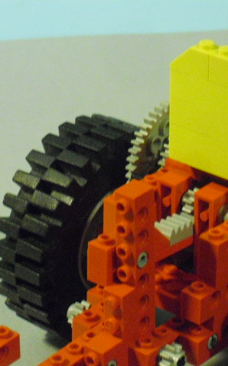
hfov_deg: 8.6
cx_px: 222
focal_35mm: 152
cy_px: 183
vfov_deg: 13.8
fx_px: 1514
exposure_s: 1/15
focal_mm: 18.9
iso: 800
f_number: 5.6
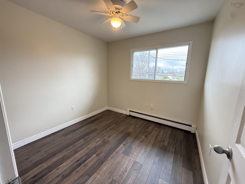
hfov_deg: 102.1
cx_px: 122
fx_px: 99
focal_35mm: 14
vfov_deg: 85.7
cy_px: 92
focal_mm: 2.22
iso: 320
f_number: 2.2
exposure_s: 1/120
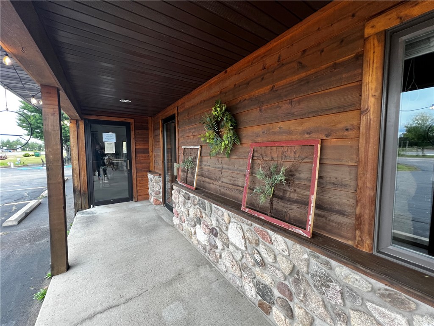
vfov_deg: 89.9
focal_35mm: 13
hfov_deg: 106.2
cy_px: 163
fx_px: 163
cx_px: 217
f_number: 1.8
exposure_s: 1/120
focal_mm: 1.57
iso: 125
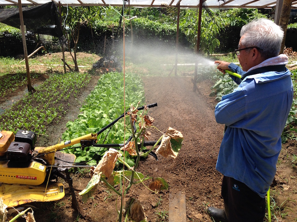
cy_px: 111
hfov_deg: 55.4
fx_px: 283
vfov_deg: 42.9
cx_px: 148
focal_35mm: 33
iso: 50
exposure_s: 1/874
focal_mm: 4.12
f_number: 2.4
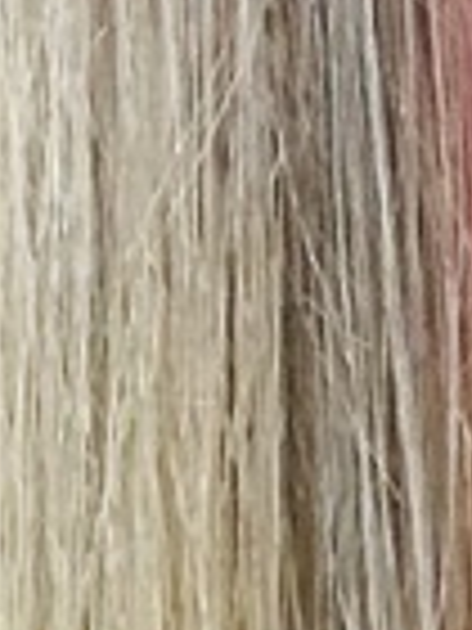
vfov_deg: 8.2
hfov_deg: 6.4
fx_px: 4236
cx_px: 99
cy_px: -459
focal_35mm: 233
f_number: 2.2
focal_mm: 2.87
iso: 160
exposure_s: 1/30
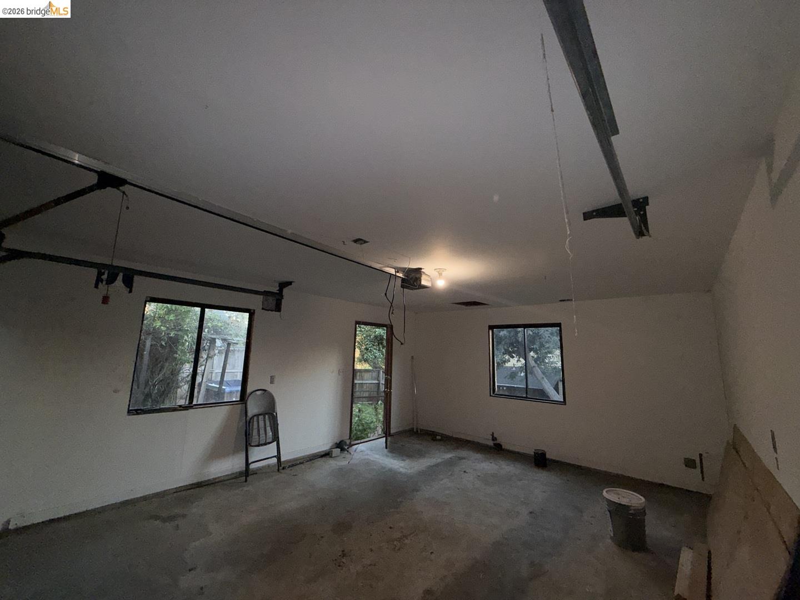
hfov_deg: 102.1
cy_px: 300
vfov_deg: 85.7
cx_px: 400
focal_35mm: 14
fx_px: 324
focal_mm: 2.22
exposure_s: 1/122
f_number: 2.2
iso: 50
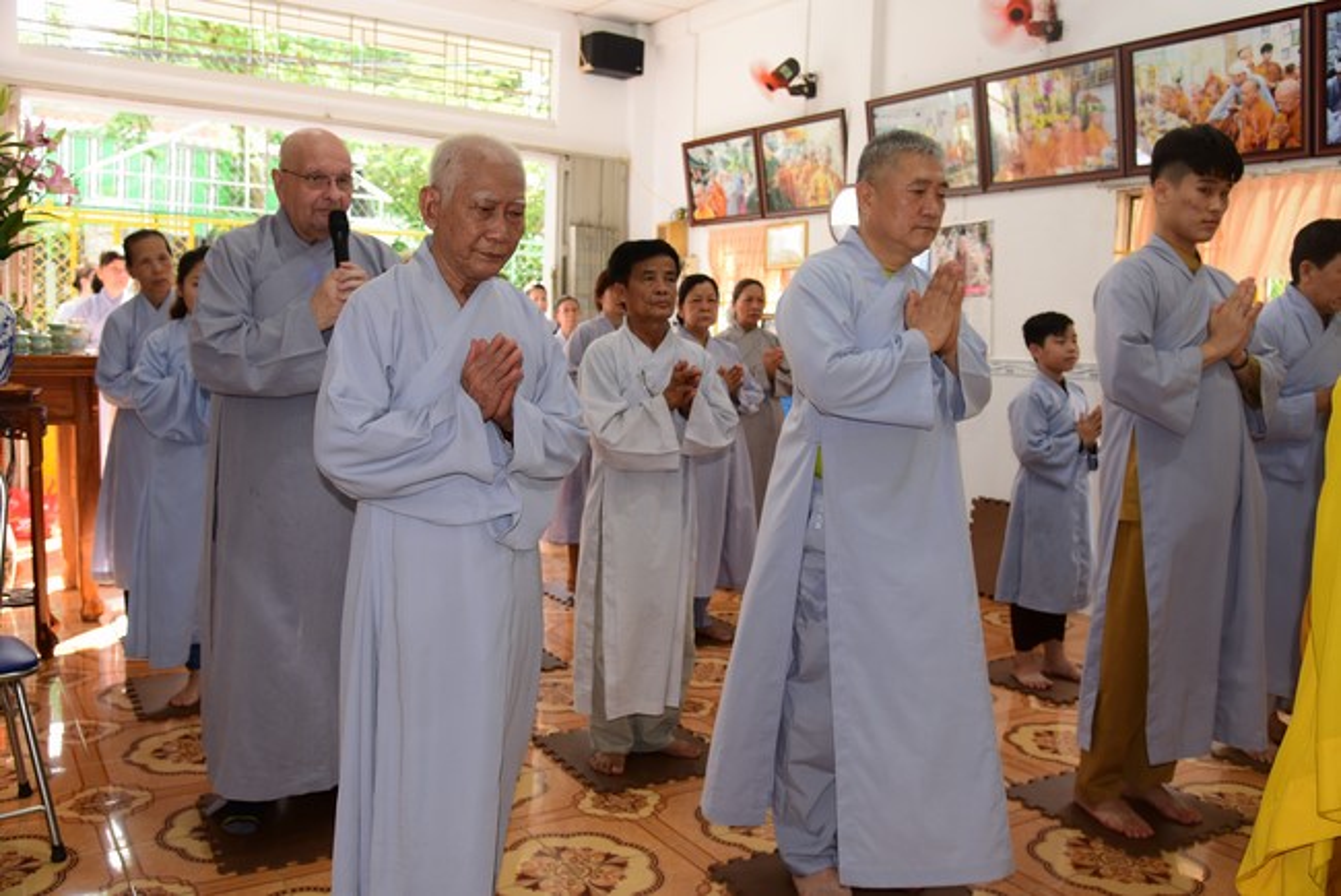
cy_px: 448
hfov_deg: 60.3
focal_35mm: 31
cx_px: 670
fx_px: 1155
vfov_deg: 42.4
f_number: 5
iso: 400
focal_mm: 31
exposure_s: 1/60
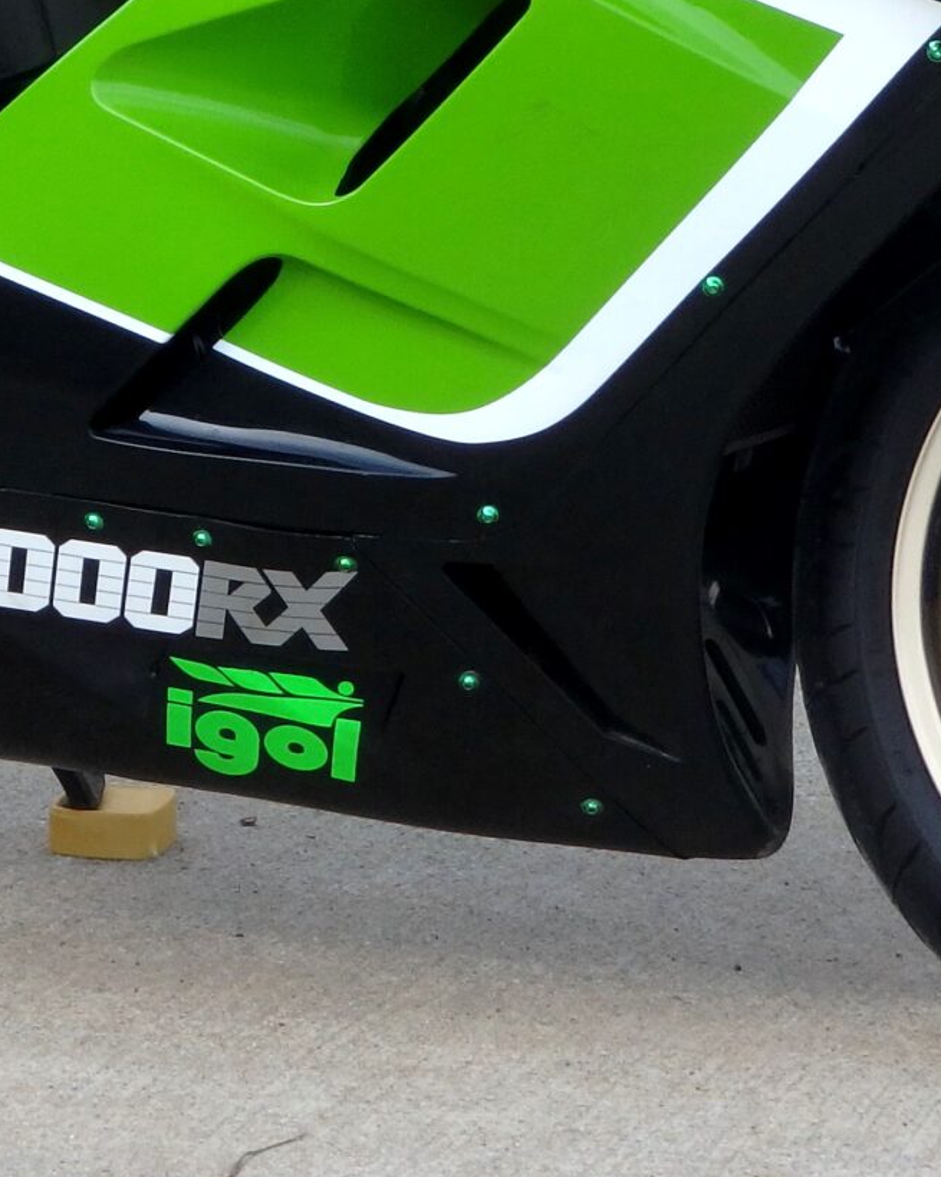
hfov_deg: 6.3
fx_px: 8496
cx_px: 85
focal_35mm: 244
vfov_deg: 7.9
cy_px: -26
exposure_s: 1/320
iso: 125
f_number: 4.6
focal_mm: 14.4
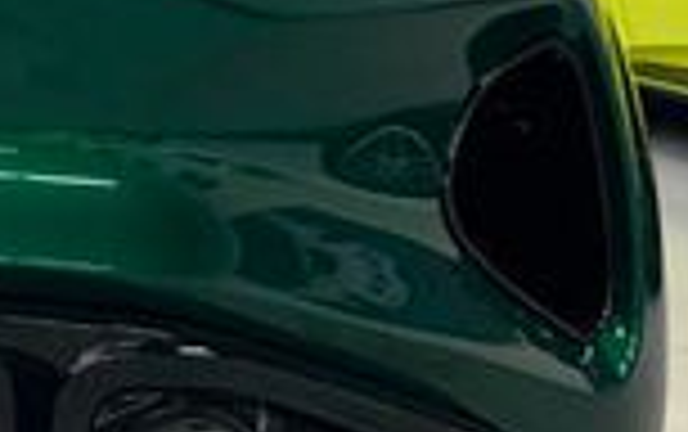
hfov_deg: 16.5
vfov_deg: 11.1
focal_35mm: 115
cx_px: -342
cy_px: -126
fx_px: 2159
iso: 320
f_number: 1.6
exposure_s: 1/60
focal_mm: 5.96
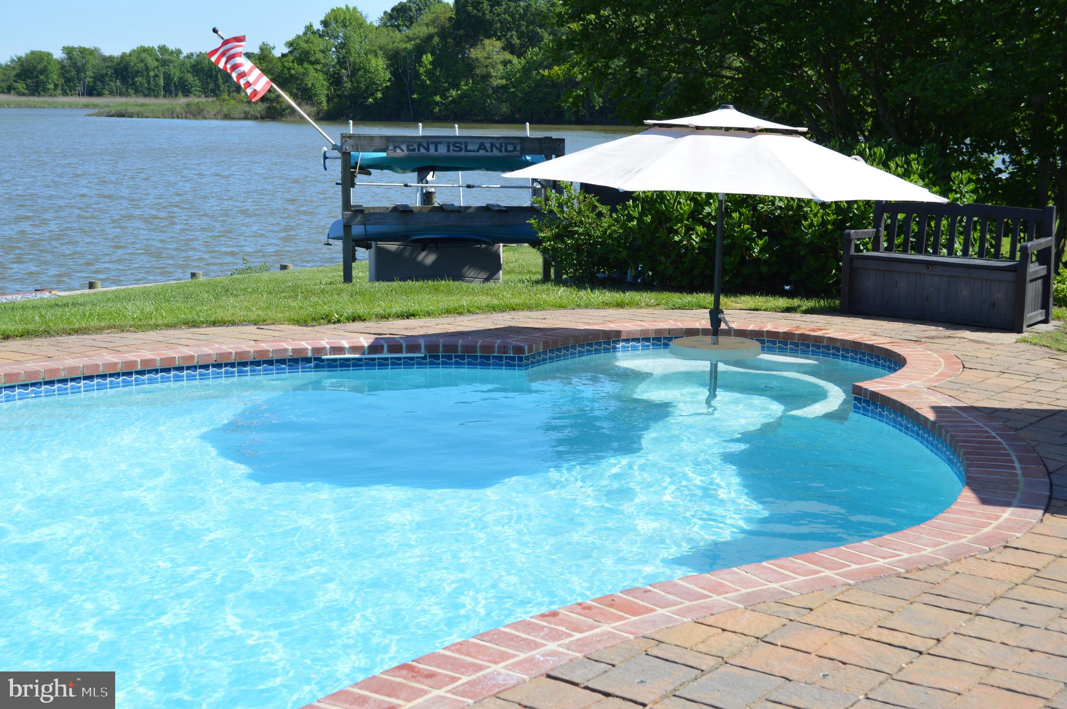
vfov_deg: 26.4
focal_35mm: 51
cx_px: 534
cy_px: 354
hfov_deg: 38.9
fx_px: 1510
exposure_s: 1/250
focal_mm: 34
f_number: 8
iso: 100
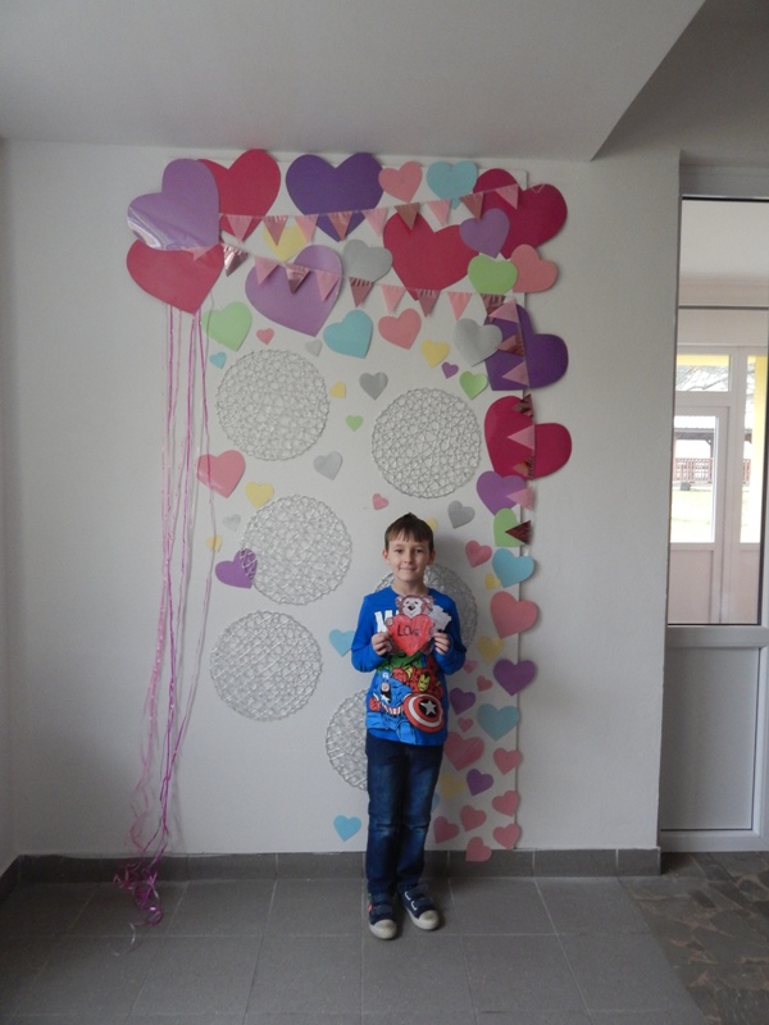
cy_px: 512
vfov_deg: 73.9
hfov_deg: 58.9
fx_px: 681
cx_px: 384
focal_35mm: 23
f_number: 3
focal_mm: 4
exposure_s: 1/13
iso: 400
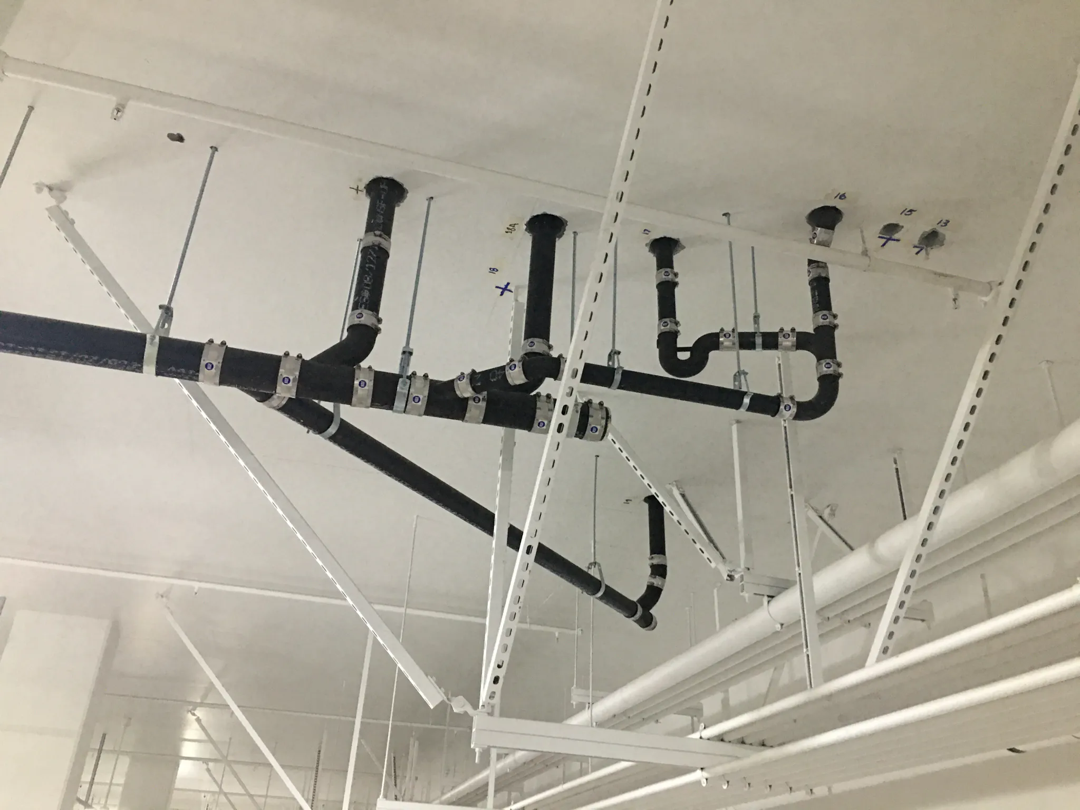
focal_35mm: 29
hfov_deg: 61.7
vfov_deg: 48.2
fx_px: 905
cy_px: 405
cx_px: 540
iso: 100
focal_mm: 4.15
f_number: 2.2
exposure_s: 1/4
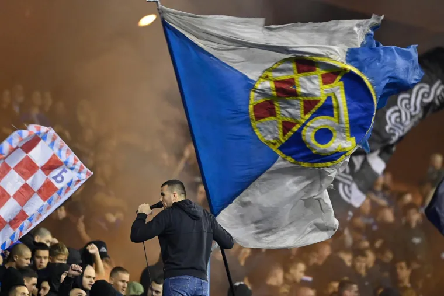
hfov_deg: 5.2
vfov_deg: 3.4
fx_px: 4934
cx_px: 222
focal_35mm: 400
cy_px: 148
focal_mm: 400
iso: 5000
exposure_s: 1/320
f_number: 2.8
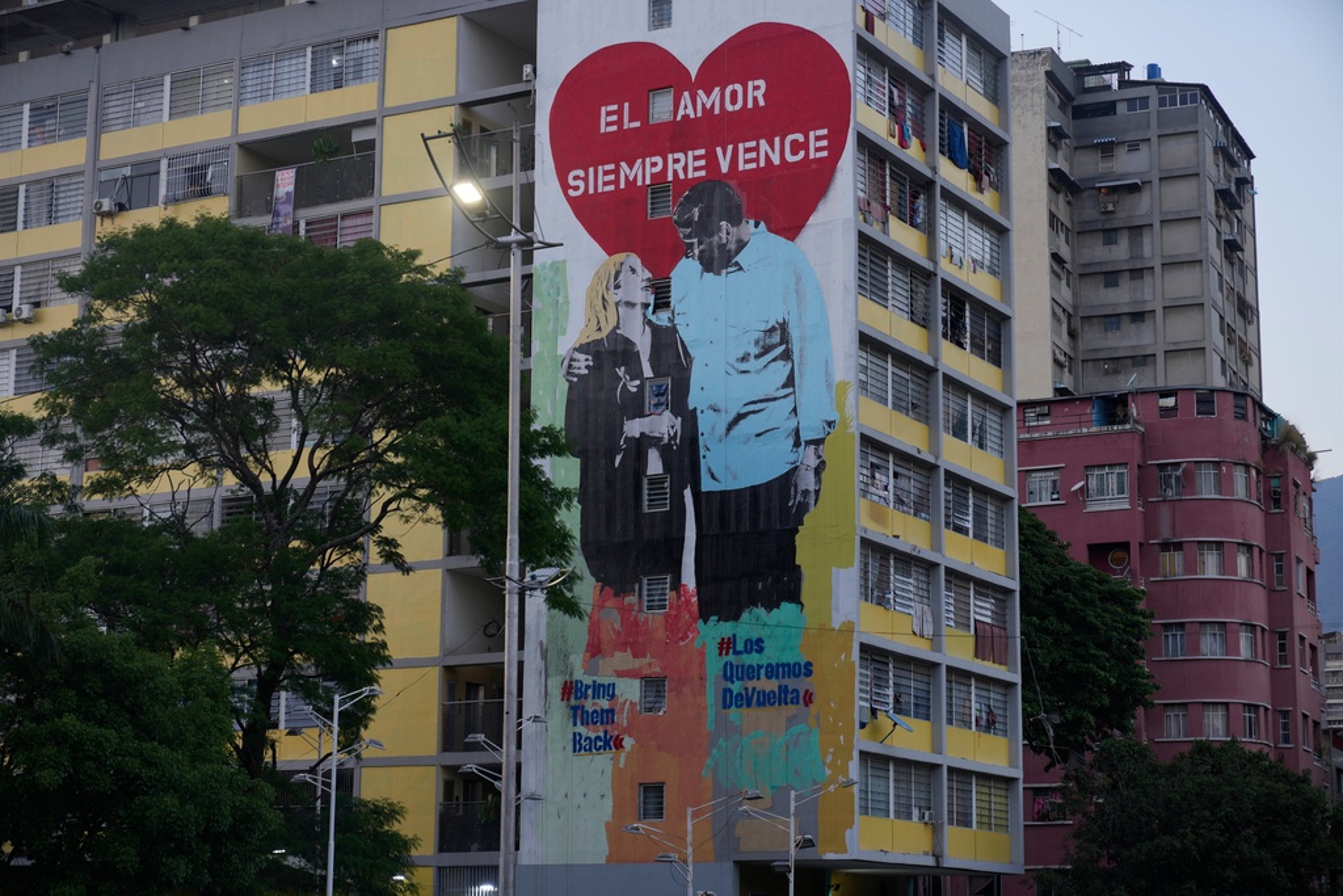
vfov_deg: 19.5
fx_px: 2612
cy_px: 448
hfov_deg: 28.8
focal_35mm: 70
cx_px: 672
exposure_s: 1/100
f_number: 3.2
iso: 160
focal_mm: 70
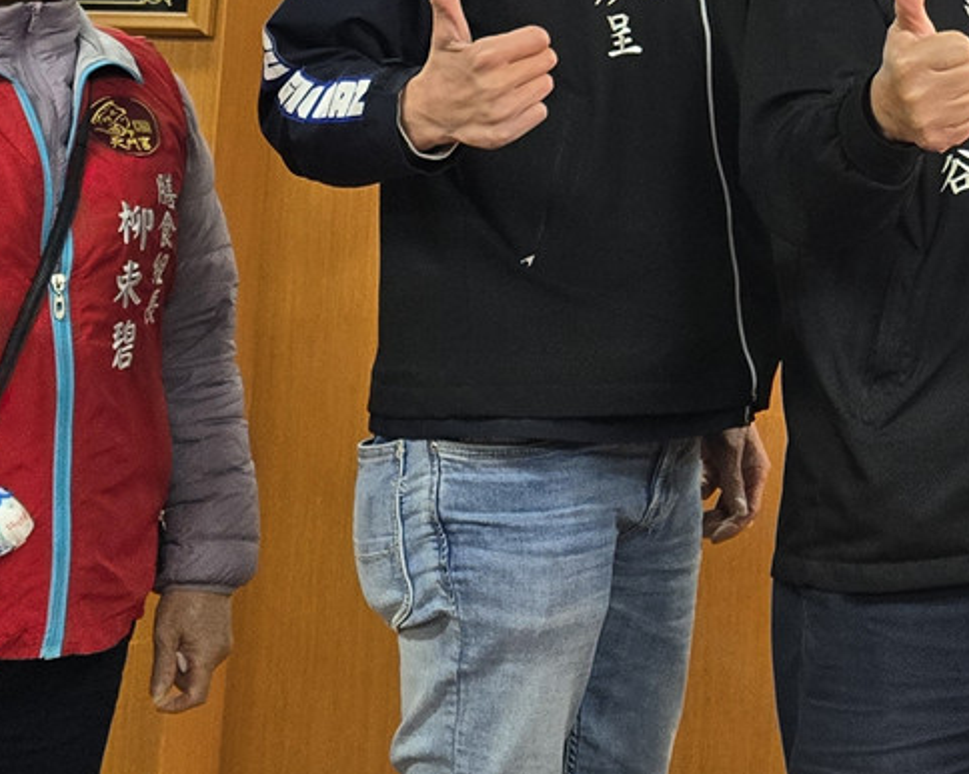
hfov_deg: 19.4
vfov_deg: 16.3
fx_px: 2552
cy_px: -236
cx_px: 1347
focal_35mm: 89
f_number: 1.7
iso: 200
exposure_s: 1/120
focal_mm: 6.3
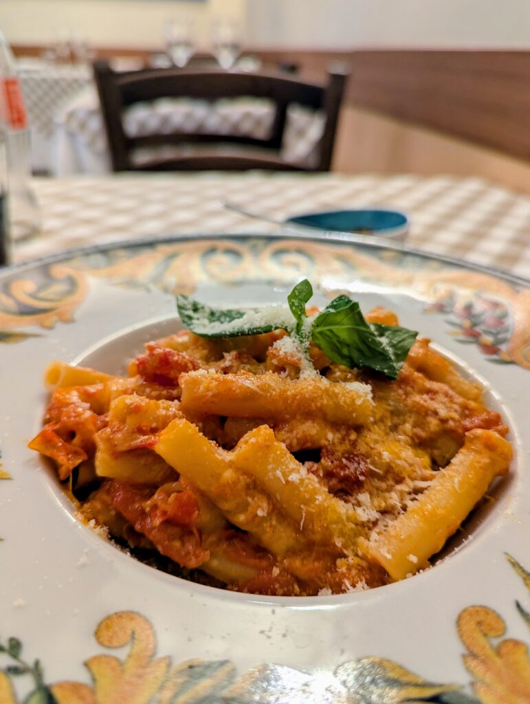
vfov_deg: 71.5
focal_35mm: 24
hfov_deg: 56.9
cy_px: 352
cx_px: 265
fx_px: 489
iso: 182
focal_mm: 6.81
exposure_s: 1/25
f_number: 1.85
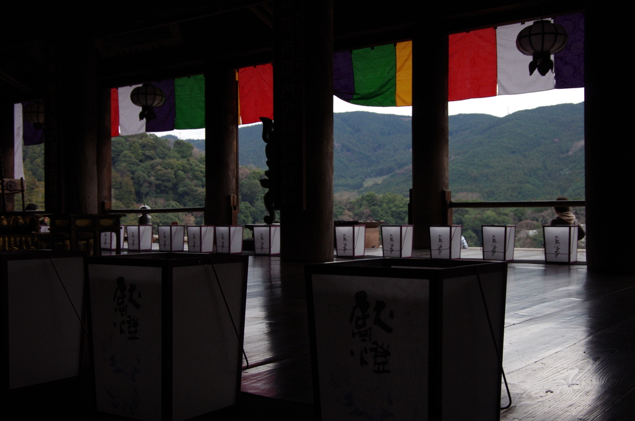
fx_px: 739
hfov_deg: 46.5
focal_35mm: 42
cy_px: 210
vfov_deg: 31.7
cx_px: 318
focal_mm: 28
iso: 1000
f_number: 8
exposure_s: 1/320
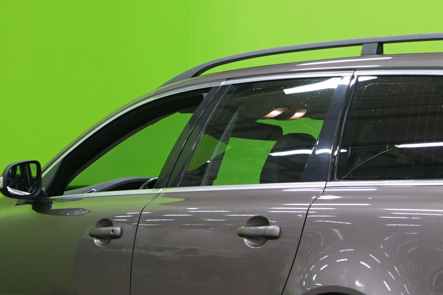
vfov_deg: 9.7
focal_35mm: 142
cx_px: 403
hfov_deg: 14.3
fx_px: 1747
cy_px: 193
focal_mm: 50
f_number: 4.5
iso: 400
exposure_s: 1/8
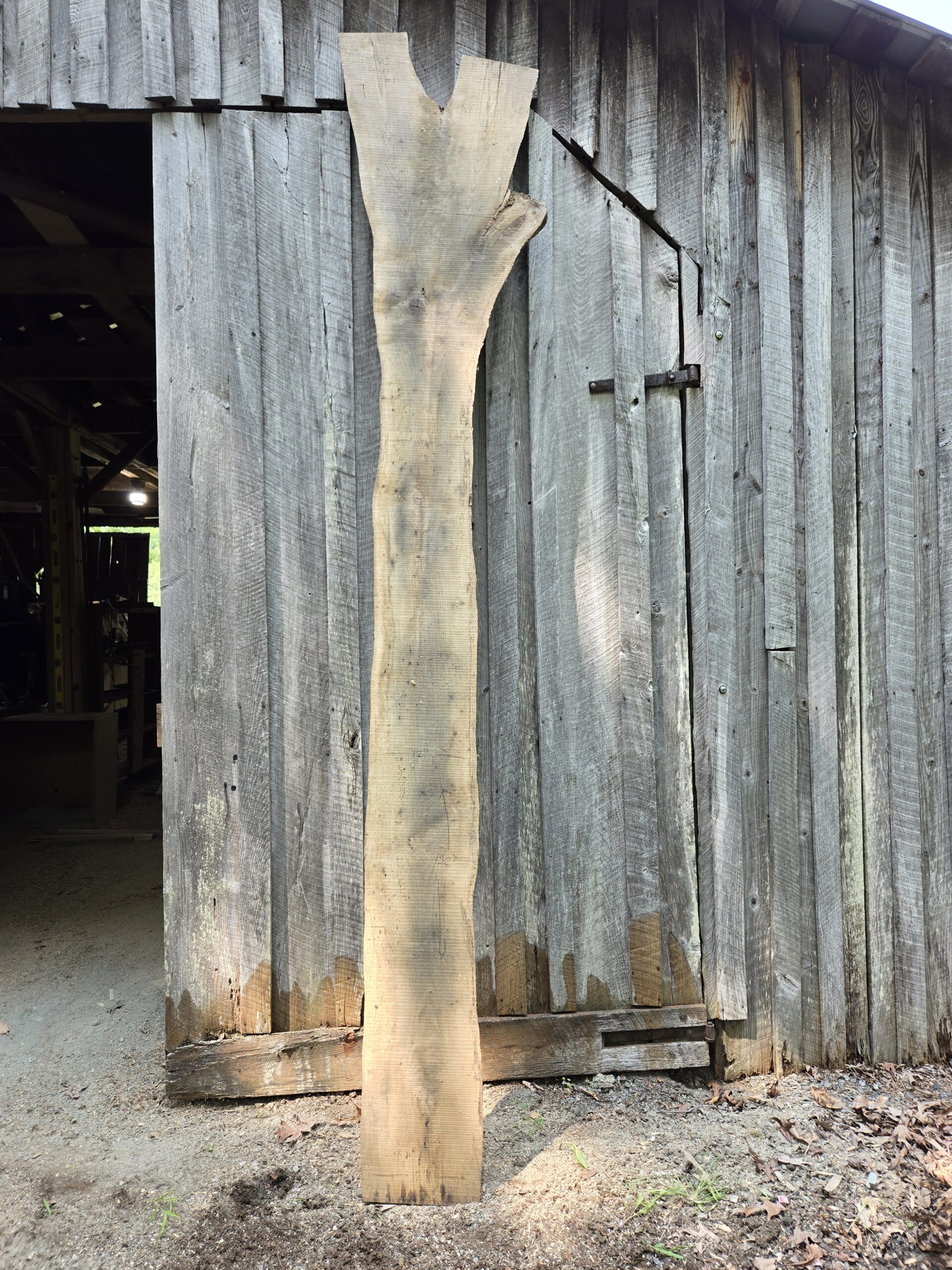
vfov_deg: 73.9
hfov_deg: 58.9
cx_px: 476
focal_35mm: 23
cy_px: 635
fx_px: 843
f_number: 1.8
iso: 32
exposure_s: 1/120
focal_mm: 5.4
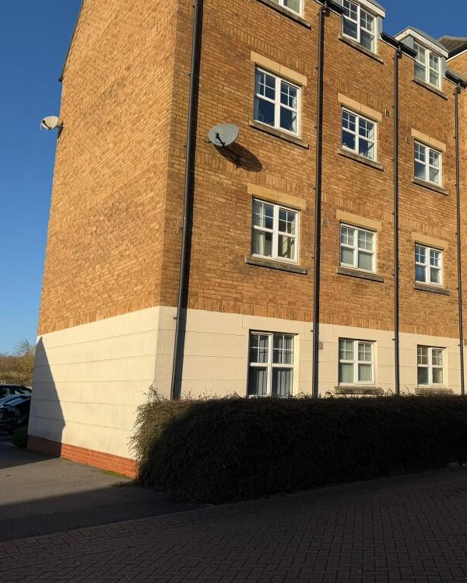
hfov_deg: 44.5
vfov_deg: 55.7
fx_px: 553
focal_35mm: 32
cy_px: 295
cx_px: 341
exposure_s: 1/5714
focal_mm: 6.76
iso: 80
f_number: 1.78
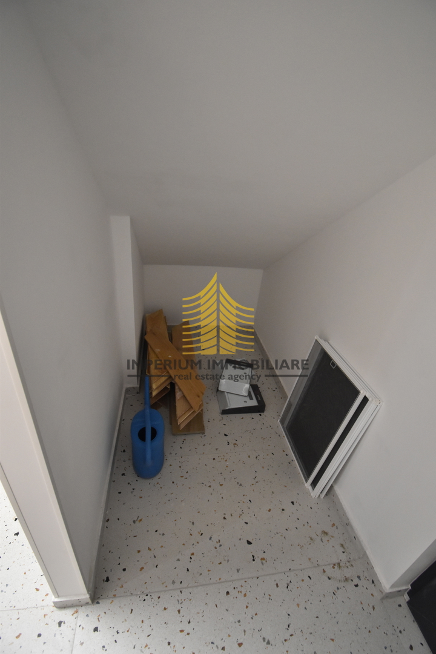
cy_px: 327
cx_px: 218
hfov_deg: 77.3
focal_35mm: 15
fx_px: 272
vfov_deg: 100.4
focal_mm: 10
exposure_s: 1/30
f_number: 4.5
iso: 2000
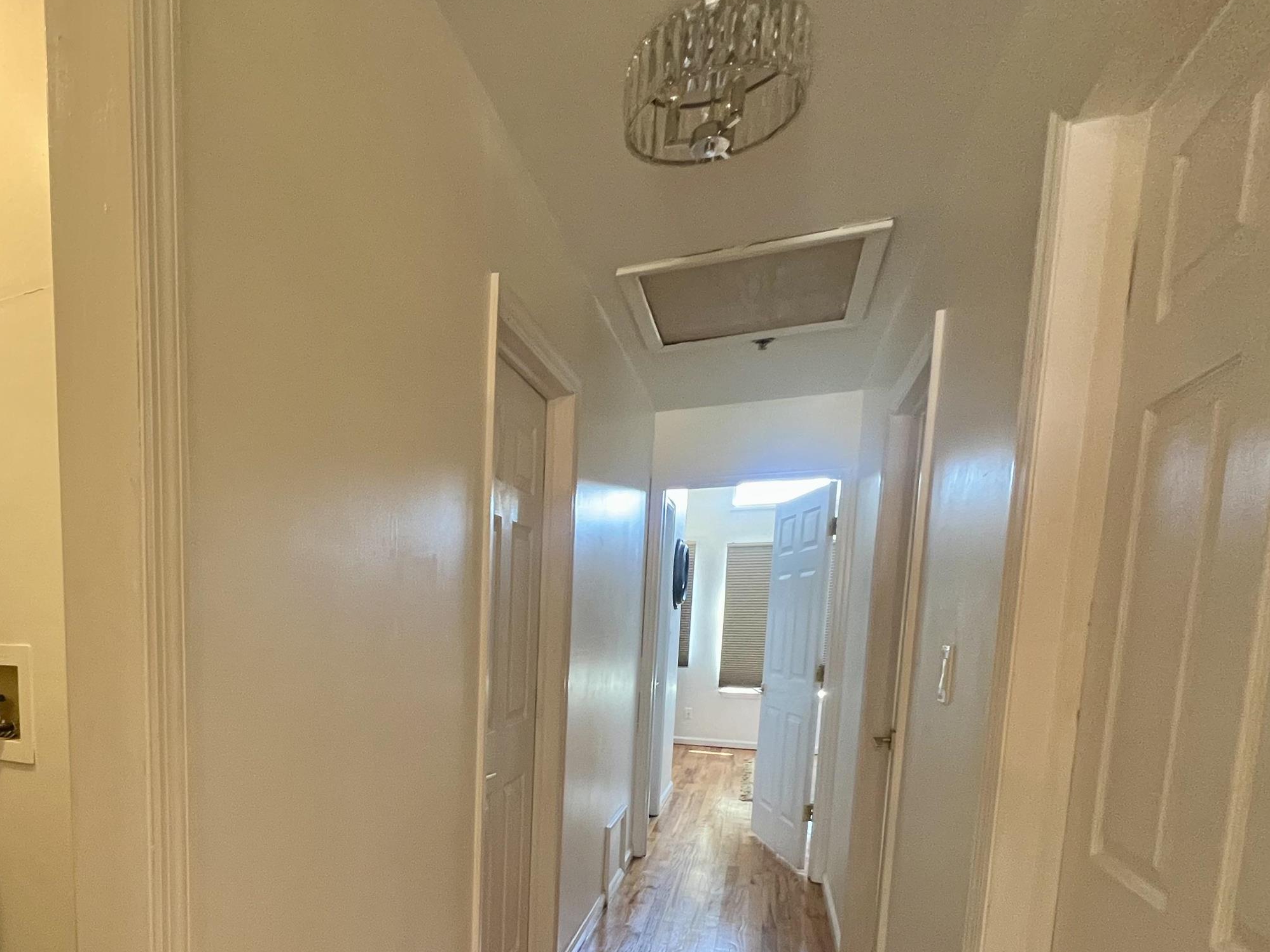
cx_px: 345
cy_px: 723
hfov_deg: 76.7
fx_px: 734
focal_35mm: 20
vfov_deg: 62.0
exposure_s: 1/60
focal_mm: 1.57
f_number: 1.8
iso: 400
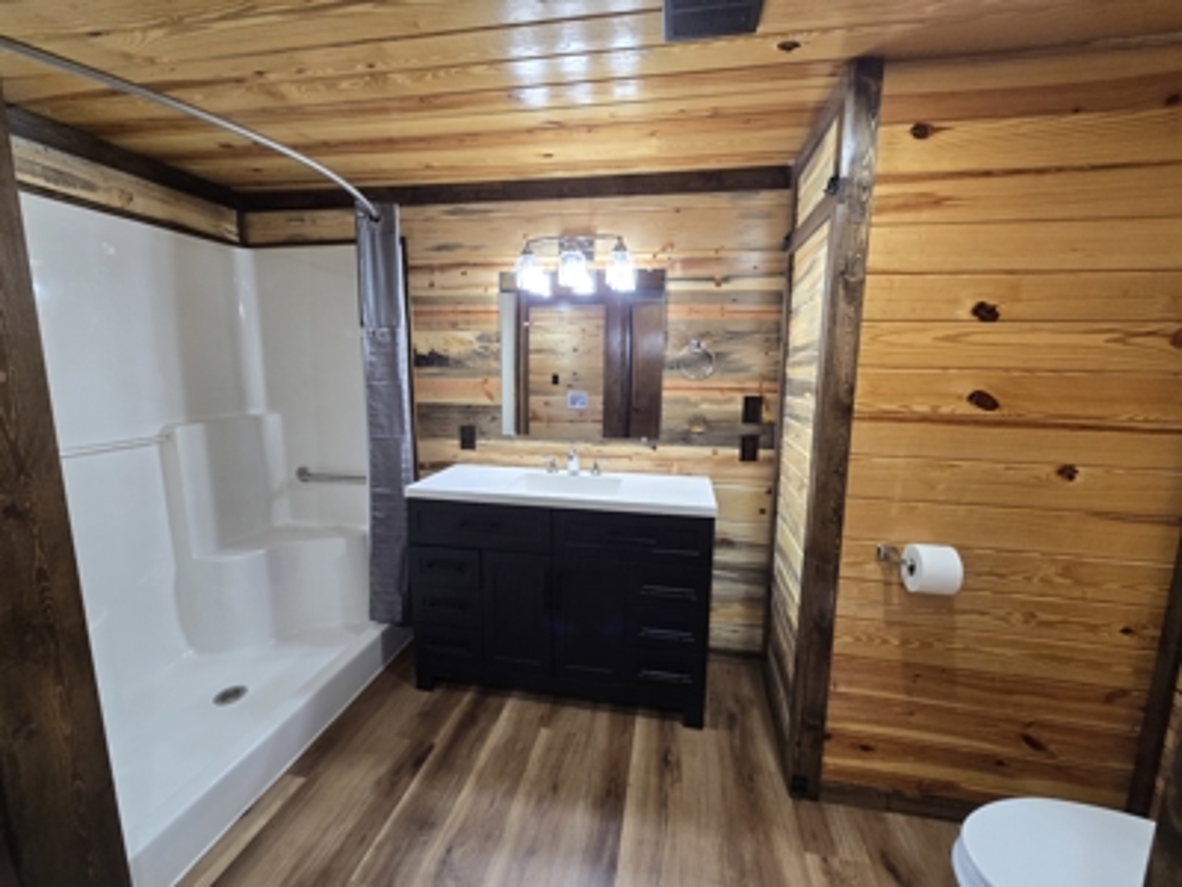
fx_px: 444
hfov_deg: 106.2
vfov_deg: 89.9
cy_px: 444
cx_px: 591
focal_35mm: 13
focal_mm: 2.2
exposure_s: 1/60
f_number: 2.2
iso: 200
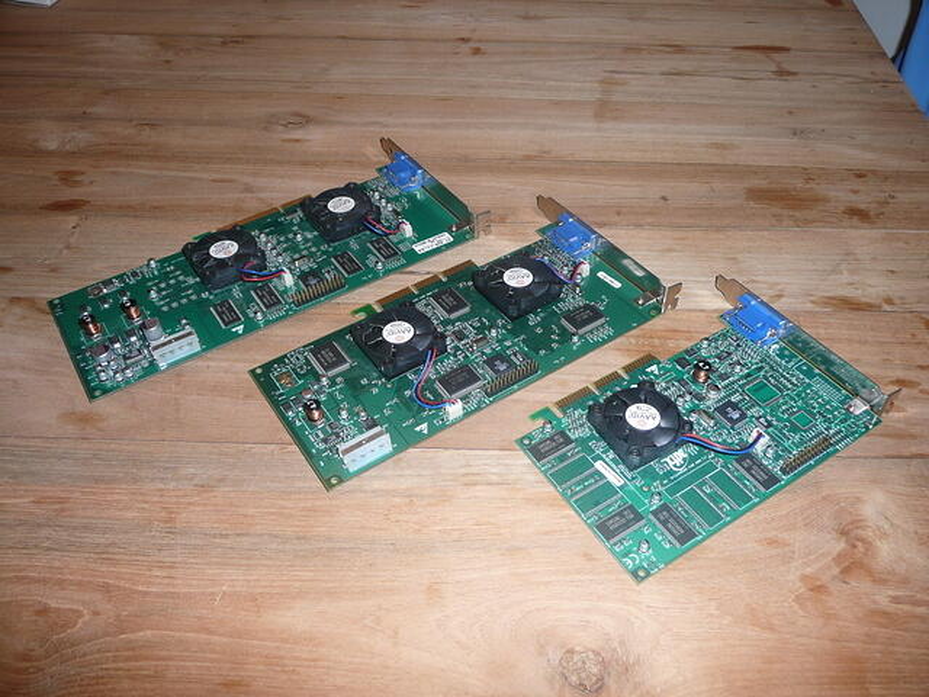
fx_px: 859
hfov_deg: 56.8
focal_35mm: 32
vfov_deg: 44.2
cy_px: 348
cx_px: 464
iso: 100
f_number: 3.5
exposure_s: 1/30
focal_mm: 5.2
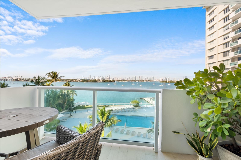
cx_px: 120
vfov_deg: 77.3
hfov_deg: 100.4
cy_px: 80
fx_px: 100
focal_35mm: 15
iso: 400
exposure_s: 1/125
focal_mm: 10
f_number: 6.4
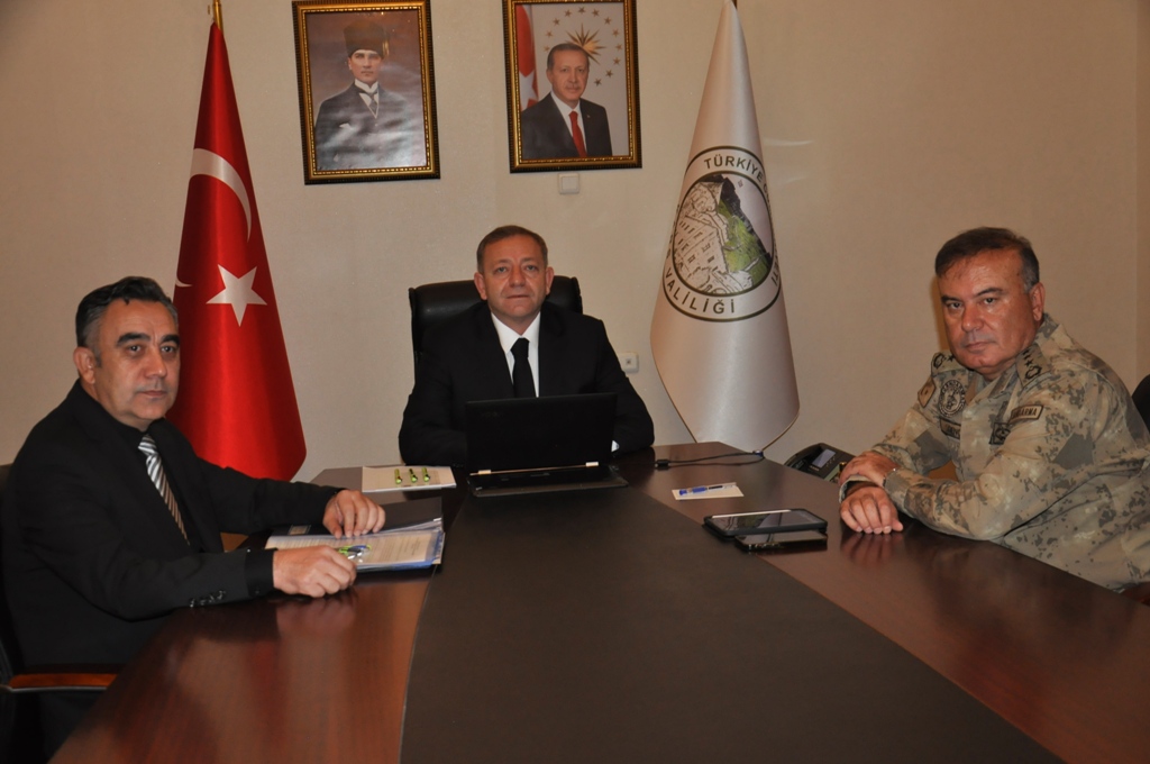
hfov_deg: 43.7
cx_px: 575
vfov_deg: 29.8
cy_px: 382
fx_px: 1436
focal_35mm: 45
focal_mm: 30
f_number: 4.2
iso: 800
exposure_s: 1/60
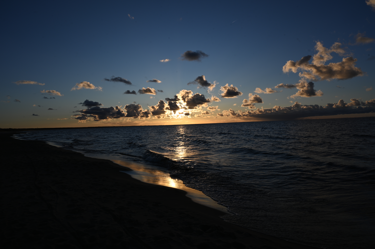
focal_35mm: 24
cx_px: 188
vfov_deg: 53.1
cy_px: 124
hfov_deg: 73.8
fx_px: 250
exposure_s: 1/200
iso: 100
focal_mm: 24
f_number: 16
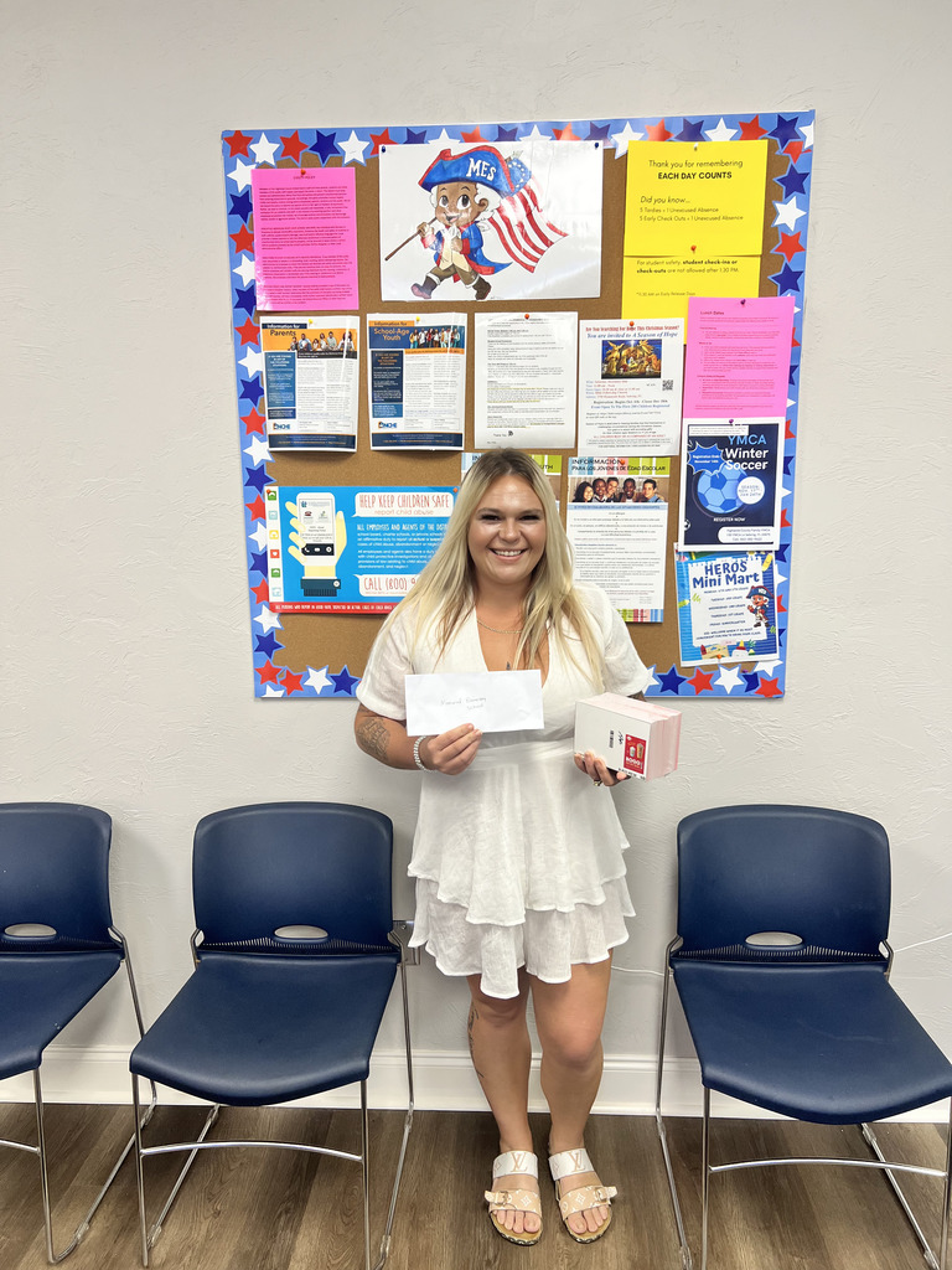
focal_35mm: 26
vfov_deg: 67.3
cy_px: 635
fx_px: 953
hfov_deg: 53.1
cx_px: 476
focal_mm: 5.7
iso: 80
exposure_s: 1/120
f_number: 1.5
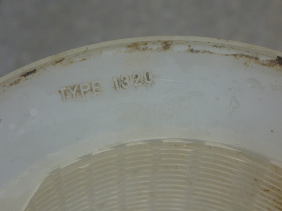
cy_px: 106
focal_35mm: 157
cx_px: 141
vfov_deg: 9.5
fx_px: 1279
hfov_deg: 12.6
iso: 160
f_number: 5.9
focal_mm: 22.8
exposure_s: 1/500
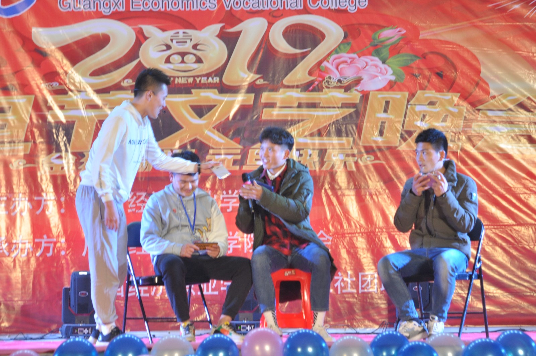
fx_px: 1829
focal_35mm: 123
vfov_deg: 11.1
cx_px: 268
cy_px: 178
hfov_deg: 16.7
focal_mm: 82
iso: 800
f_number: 6.3
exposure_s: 1/60
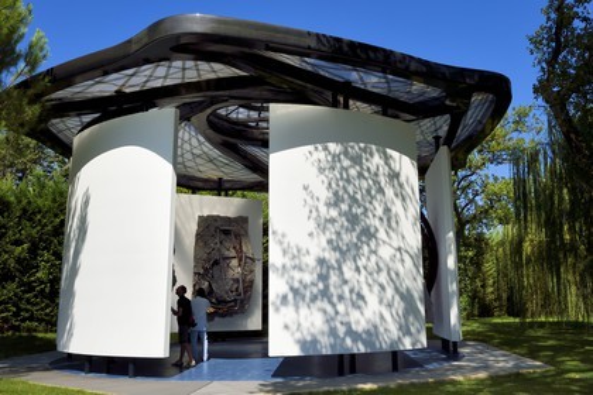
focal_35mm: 31
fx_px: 511
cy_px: 198
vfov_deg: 42.3
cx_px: 296
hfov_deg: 60.3
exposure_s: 1/200
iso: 200
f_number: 20
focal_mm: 31
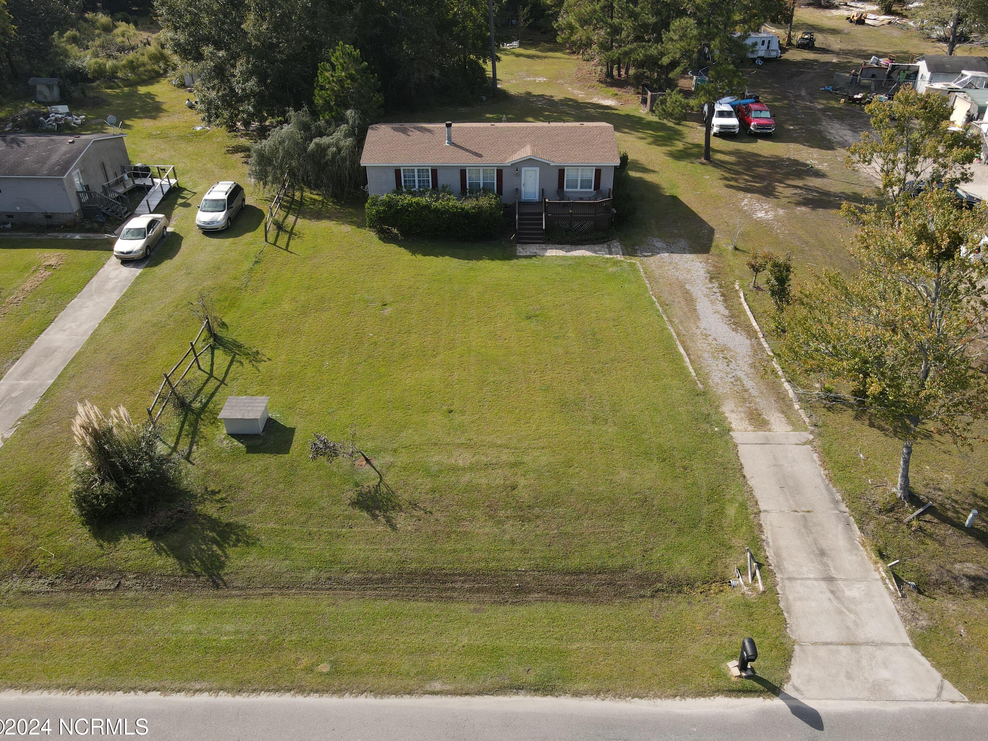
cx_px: 501
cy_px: 376
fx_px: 714
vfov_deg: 54.9
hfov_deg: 69.4
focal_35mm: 25
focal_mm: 4.5
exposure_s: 1/400
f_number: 2.8
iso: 100
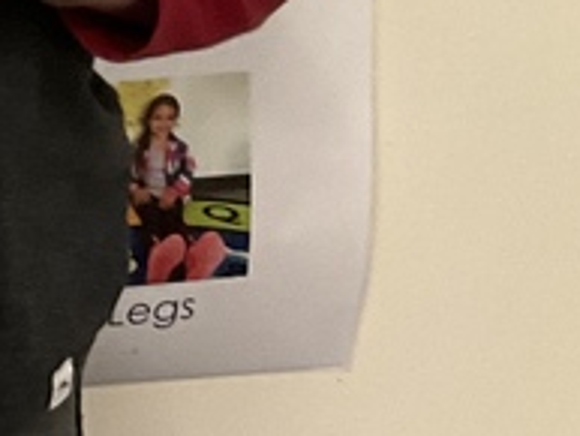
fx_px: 2582
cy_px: -232
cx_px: -868
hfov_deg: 10.7
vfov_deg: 9.4
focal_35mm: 154
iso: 160
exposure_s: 1/60
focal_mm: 3
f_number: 1.8
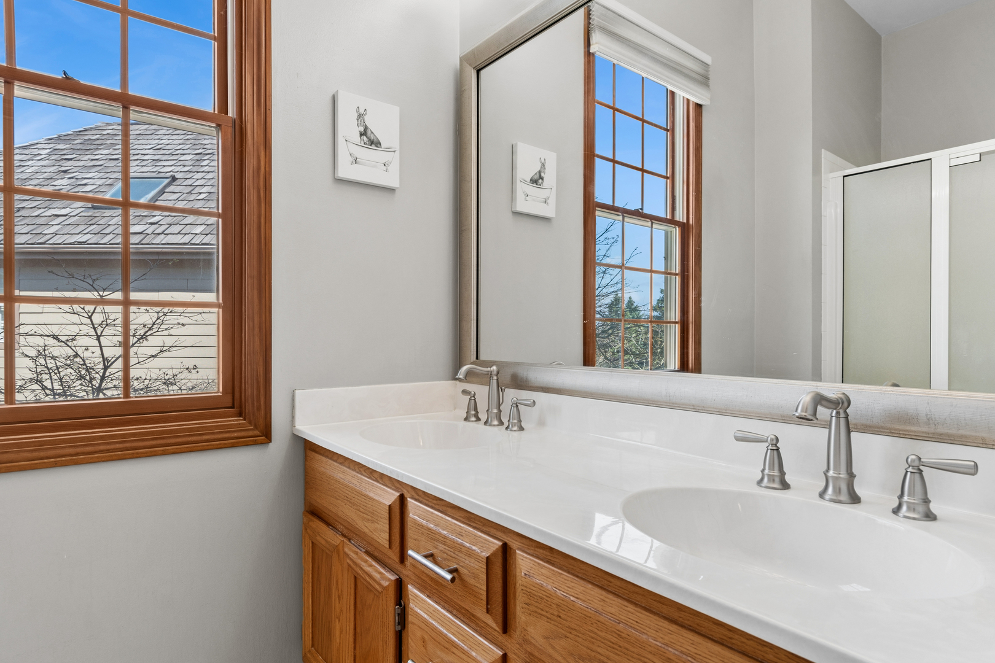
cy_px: 332
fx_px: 497
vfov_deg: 67.4
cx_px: 498
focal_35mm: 18
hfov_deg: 90.0
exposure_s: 1/40
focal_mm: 12
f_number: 8
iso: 320
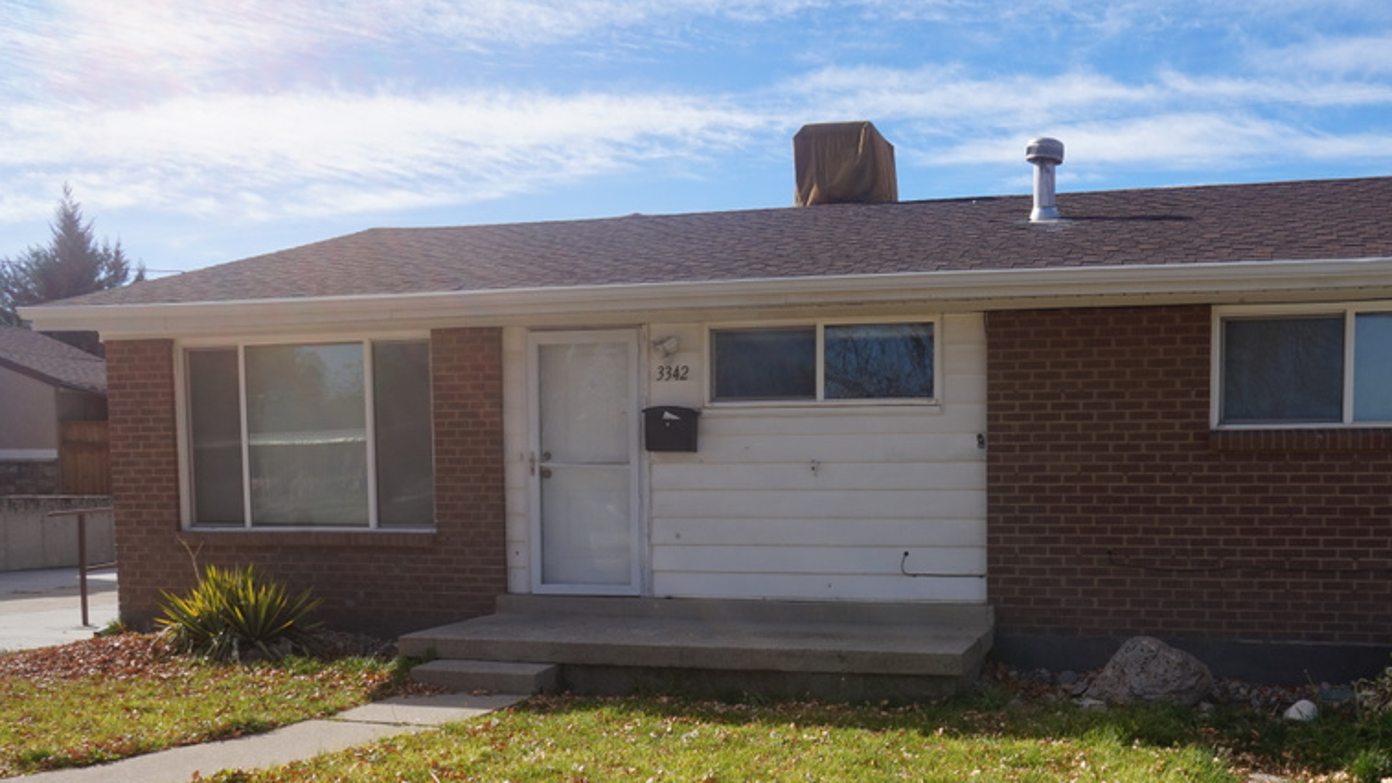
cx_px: 912
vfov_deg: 33.9
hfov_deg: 56.9
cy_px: 588
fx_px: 1255
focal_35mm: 34
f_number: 11
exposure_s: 1/100
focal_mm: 16
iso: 100
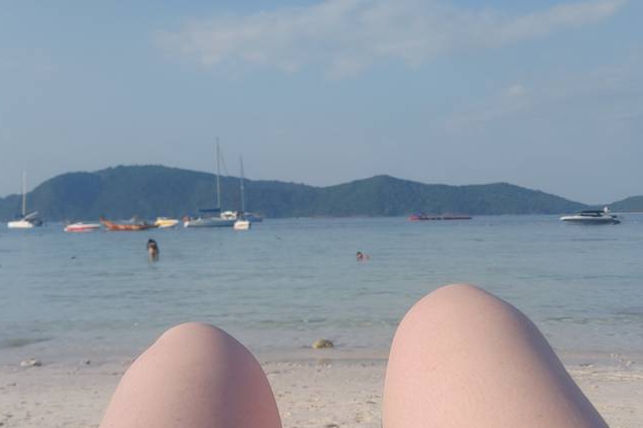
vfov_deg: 28.0
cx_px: 316
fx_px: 857
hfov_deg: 41.1
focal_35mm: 48
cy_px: 191
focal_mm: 5.58
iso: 50
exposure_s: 1/2857
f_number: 1.8
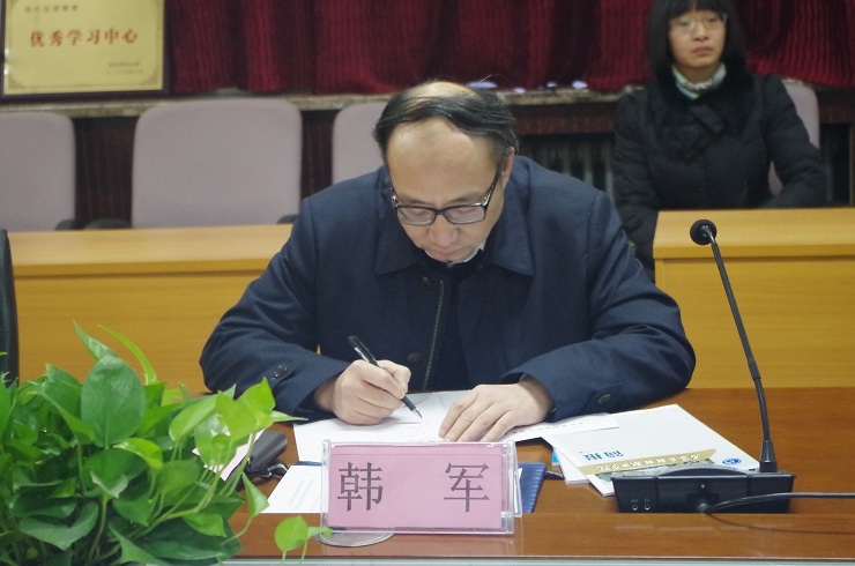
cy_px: 283
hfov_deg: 24.8
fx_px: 1943
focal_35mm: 82
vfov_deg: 16.6
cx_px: 428
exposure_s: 1/20
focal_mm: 55
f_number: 5.6
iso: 3200
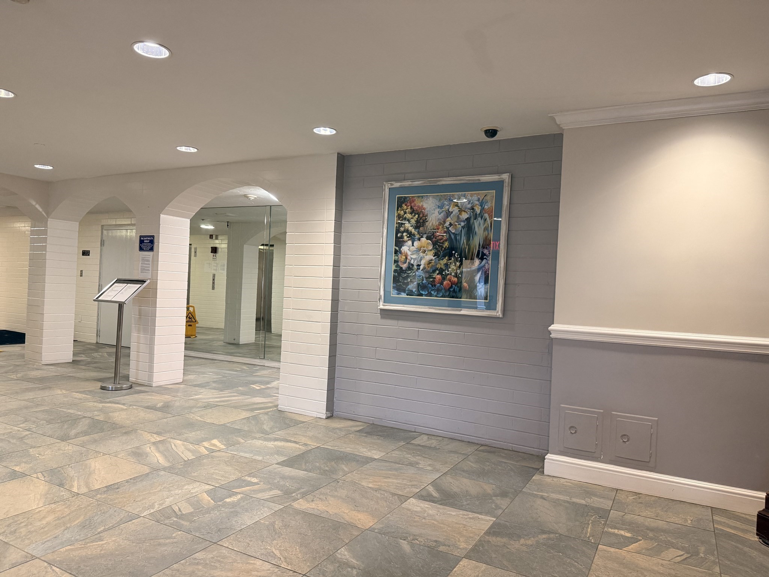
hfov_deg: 71.6
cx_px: 384
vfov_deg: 56.8
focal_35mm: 24
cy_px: 288
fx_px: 533
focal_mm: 6.76
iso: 320
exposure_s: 1/60
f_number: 1.78
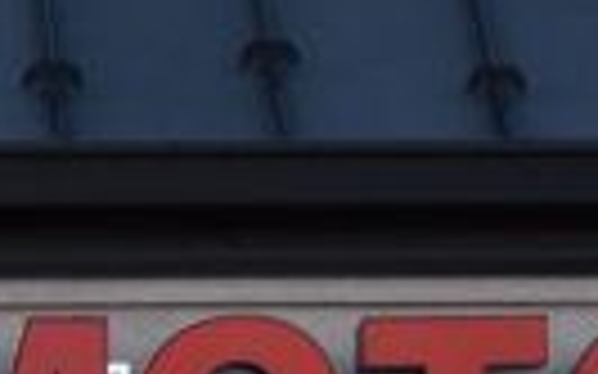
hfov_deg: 6.5
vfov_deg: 3.9
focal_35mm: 317
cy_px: 1415
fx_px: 5163
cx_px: -288
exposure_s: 1/80
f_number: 8
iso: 400
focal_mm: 27
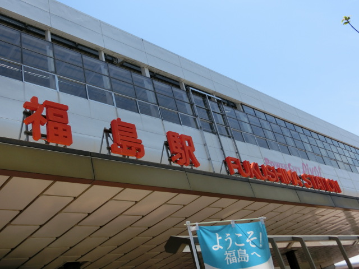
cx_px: 180
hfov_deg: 47.9
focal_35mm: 39
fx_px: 404
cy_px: 134
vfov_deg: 36.8
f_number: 4.1
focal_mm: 6.9
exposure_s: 1/640
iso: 80
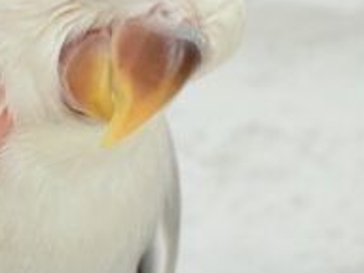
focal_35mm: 173
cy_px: 72
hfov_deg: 11.4
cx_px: 142
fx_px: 1819
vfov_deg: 8.6
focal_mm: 5.96
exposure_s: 1/50
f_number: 1.6
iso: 50
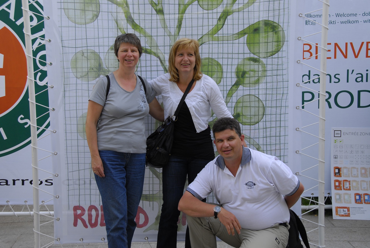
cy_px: 124
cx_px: 185
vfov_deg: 22.7
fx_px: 617
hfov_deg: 33.4
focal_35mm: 60
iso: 200
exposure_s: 1/160
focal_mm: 40
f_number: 6.3
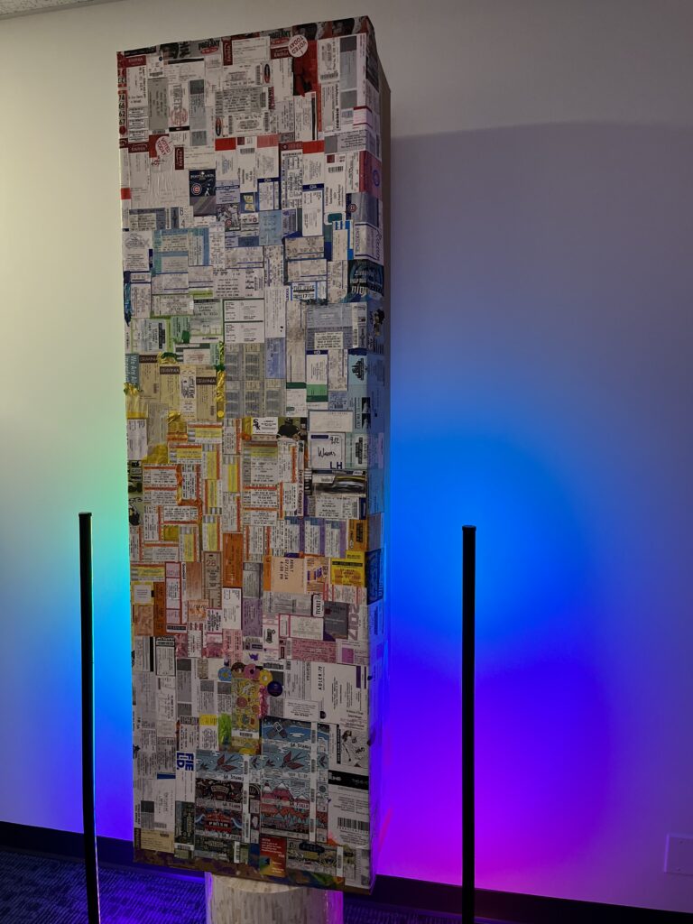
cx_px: 346
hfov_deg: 53.1
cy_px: 462
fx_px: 694
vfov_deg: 67.3
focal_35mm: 26
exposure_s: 1/60
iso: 250
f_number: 1.6
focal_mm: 5.1
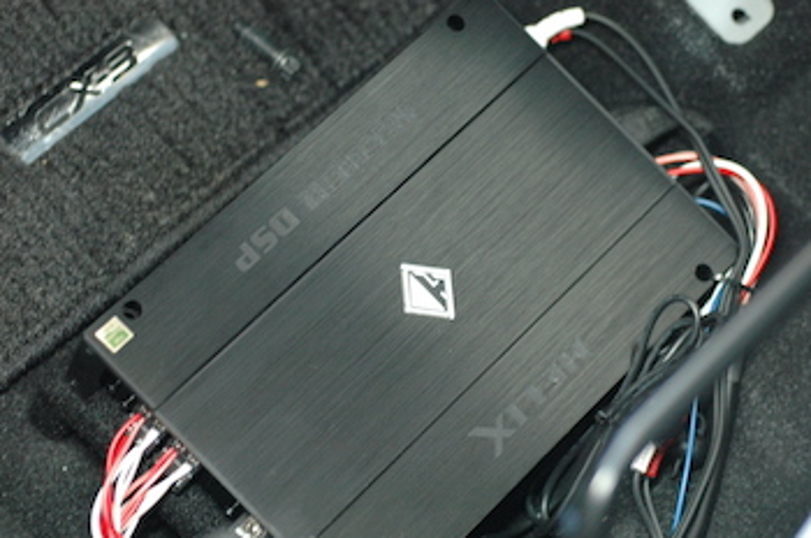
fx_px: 2316
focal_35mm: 103
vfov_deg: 13.2
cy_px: 274
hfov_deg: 19.9
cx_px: 417
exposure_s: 1/30
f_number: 3.3
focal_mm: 60
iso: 1100
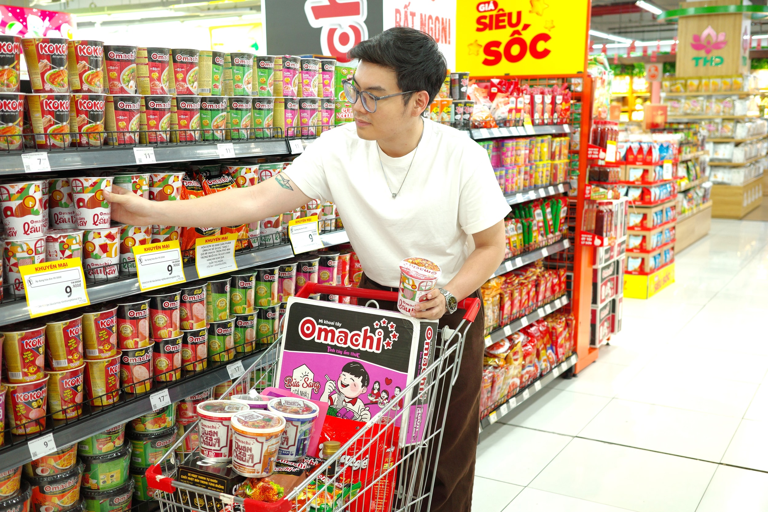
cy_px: 256
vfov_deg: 33.4
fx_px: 853
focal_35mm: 40
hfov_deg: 48.5
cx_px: 384
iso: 200
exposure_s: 1/60
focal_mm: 26
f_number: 2.8
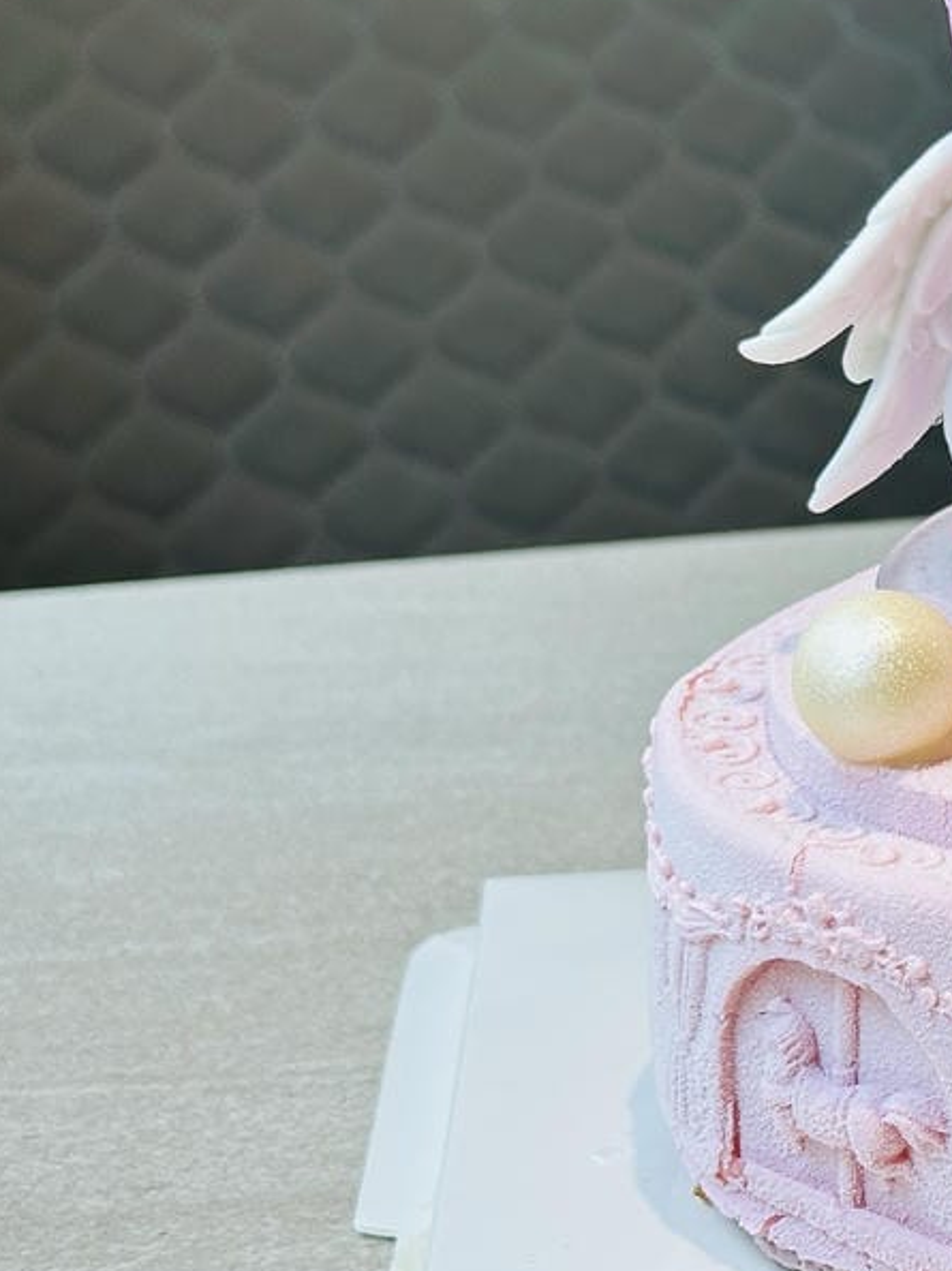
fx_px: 3559
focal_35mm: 97
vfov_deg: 20.2
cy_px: 520
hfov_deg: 14.6
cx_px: 1237
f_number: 1.78
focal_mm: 6.86
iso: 64
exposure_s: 1/300
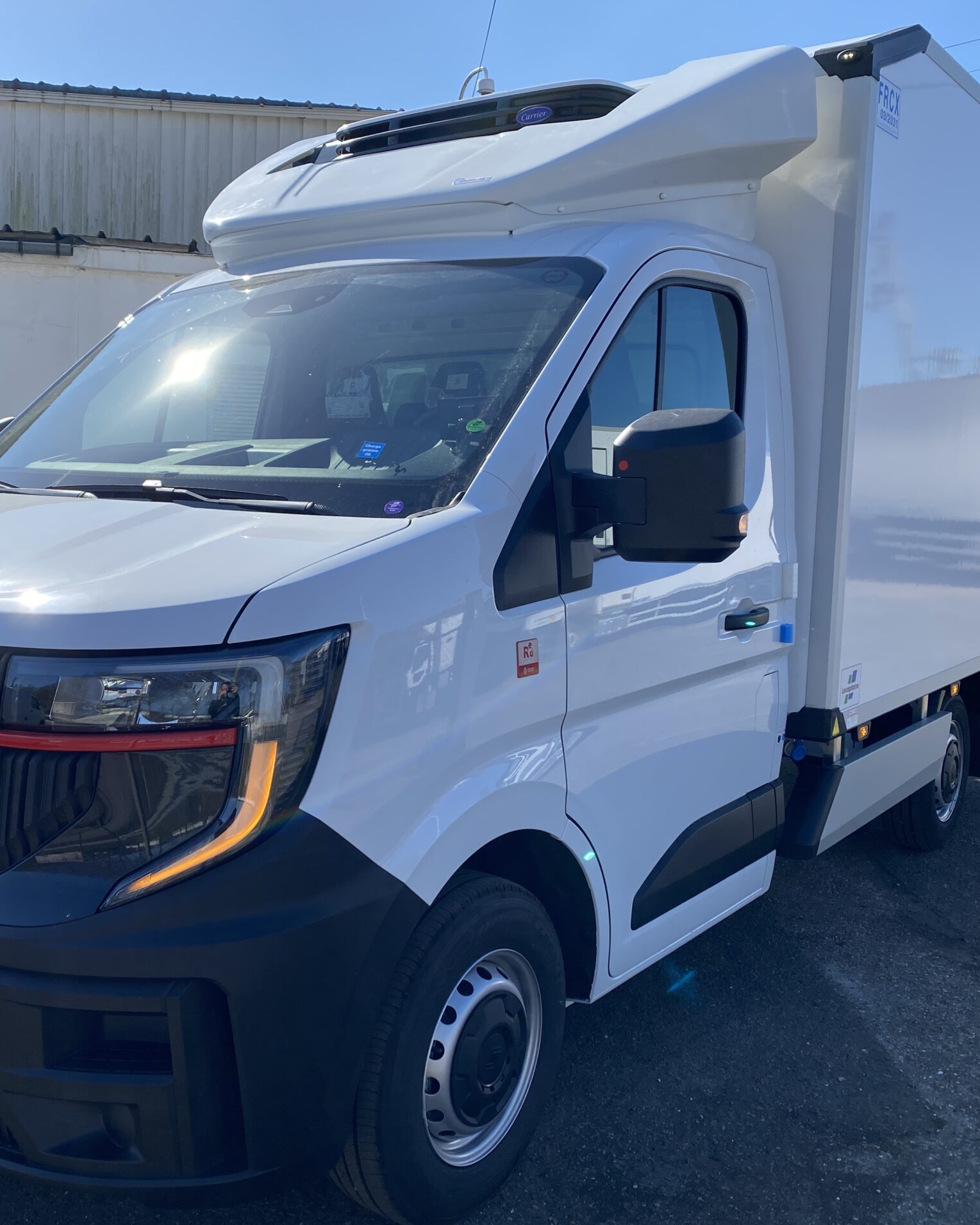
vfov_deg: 52.8
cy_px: 612
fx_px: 1233
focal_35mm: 34
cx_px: 401
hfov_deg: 43.2
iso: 32
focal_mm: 4.25
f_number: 1.8
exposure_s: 1/2183
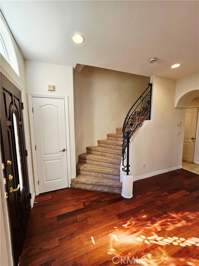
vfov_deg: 106.2
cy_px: 133
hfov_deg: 89.9
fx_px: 100
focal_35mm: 13
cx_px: 100
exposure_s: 1/120
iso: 80
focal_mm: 2.2
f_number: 2.2
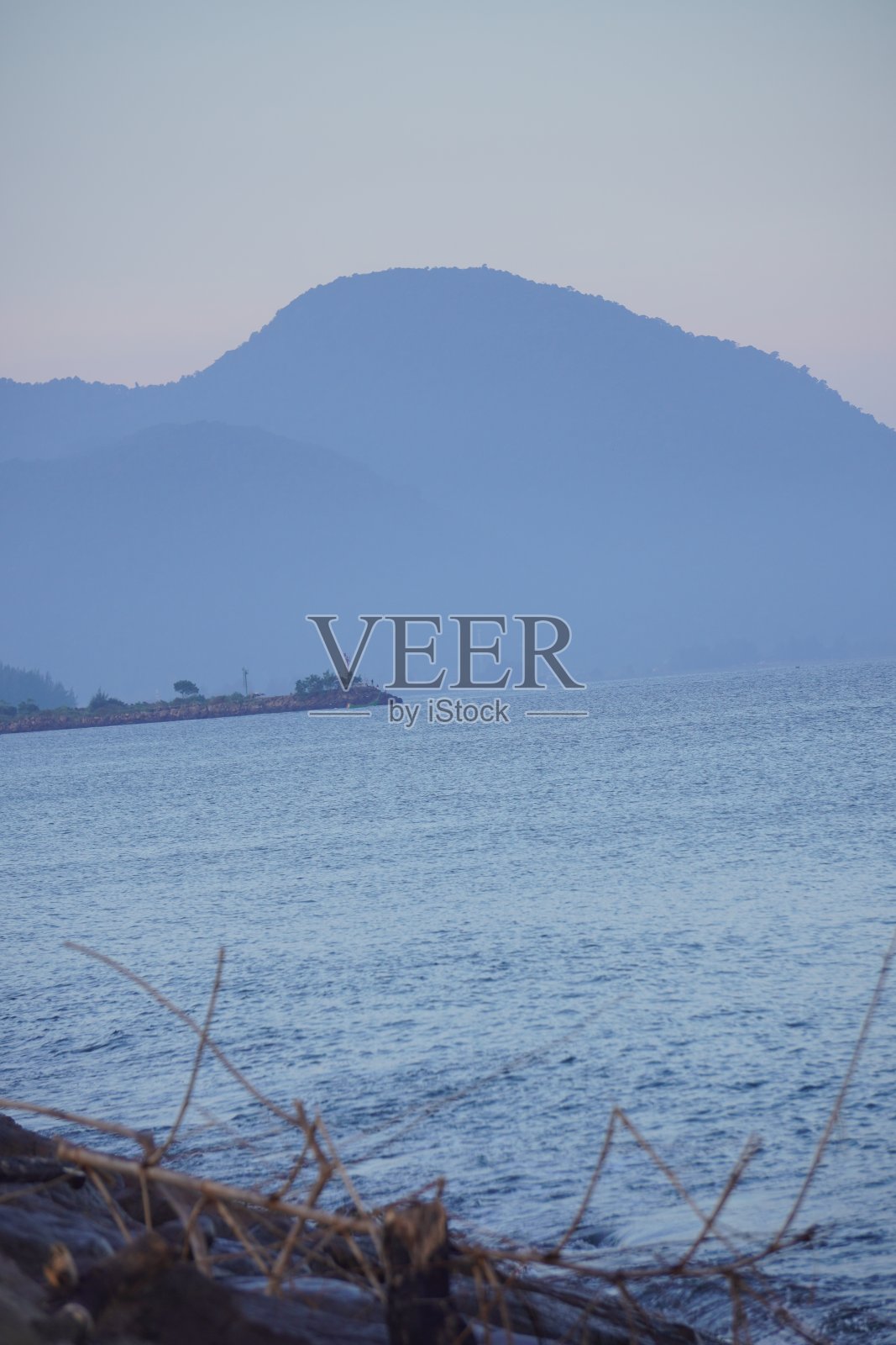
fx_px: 6662
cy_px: 672
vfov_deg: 11.5
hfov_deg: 7.7
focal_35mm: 178
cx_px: 448
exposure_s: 1/125
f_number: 5.6
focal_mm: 119
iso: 100
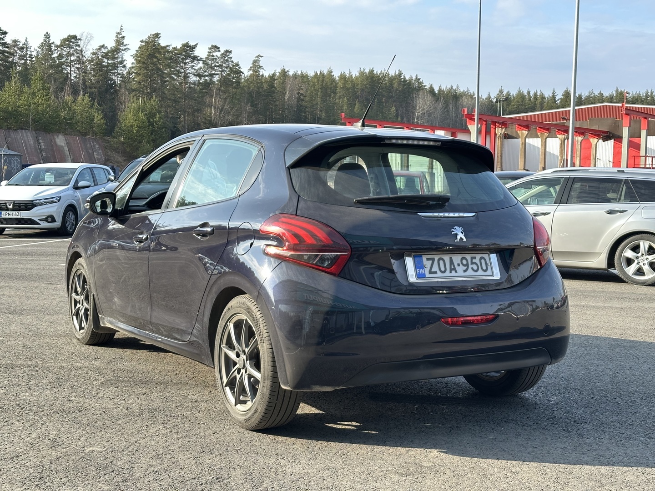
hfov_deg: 39.7
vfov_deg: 30.3
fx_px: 908
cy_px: 246
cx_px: 328
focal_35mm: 48
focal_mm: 6.86
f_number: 1.78
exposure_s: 1/382
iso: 64
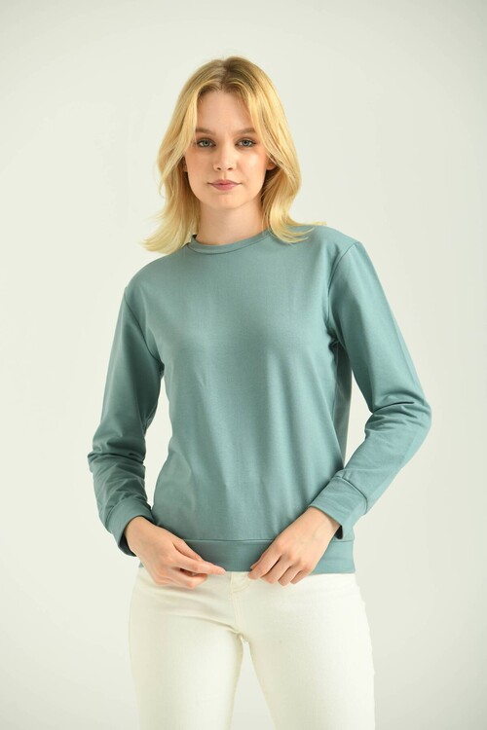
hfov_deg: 8.6
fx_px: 3246
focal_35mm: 160
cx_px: 244
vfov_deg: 12.8
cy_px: 365
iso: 125
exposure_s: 1/160
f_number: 5.6
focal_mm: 160
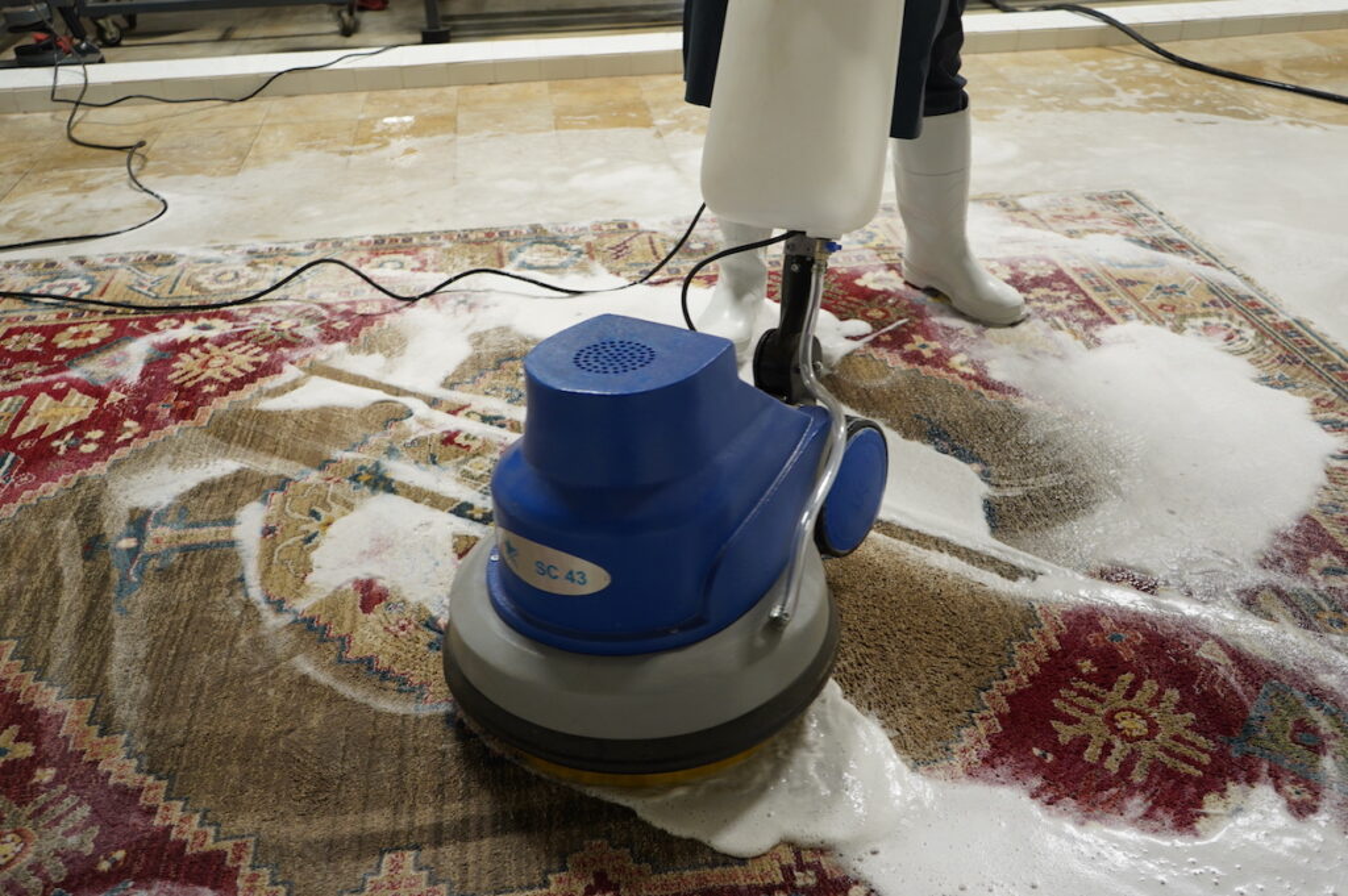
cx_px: 674
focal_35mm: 29
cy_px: 448
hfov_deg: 63.7
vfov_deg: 44.9
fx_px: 1085
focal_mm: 29
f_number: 4
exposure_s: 1/160
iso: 1000
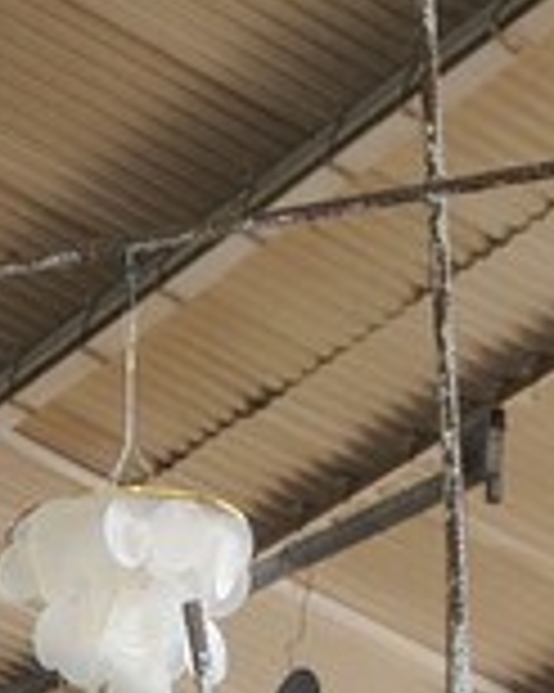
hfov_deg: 6.4
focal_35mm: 234
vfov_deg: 7.2
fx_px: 4801
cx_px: -563
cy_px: 2228
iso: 800
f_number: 6.3
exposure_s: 1/60
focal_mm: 24
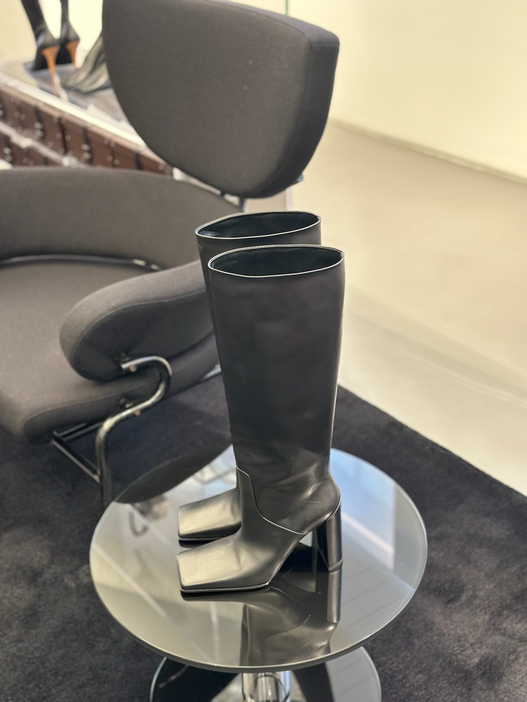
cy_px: 351
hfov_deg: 30.3
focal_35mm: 48
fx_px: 974
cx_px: 264
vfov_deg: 39.7
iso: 200
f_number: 1.78
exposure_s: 1/49
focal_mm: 6.86
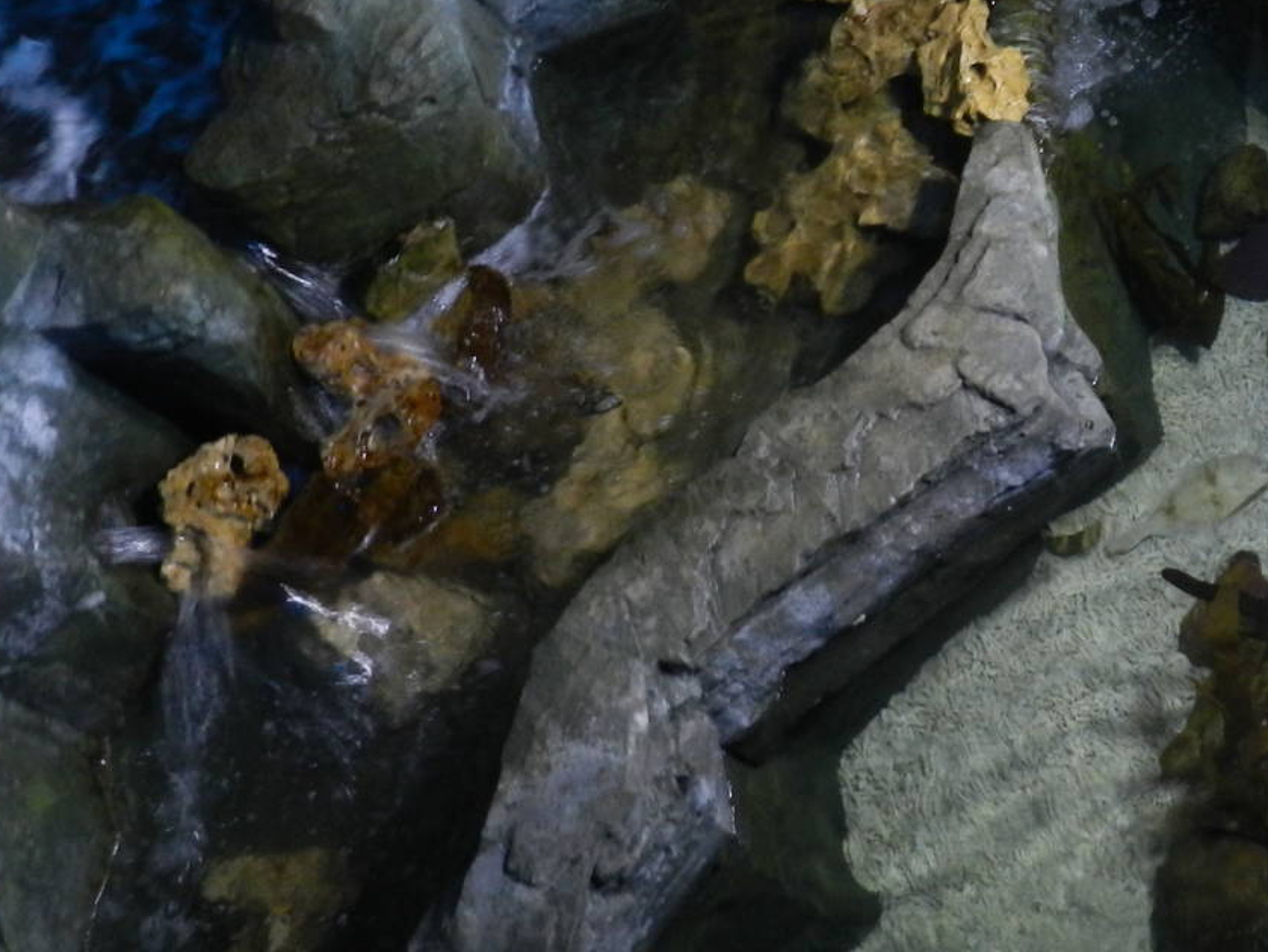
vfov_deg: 24.0
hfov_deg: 30.2
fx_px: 2235
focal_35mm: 61
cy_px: 396
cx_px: 1165
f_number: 3.7
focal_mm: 5.6
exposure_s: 1/20
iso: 400
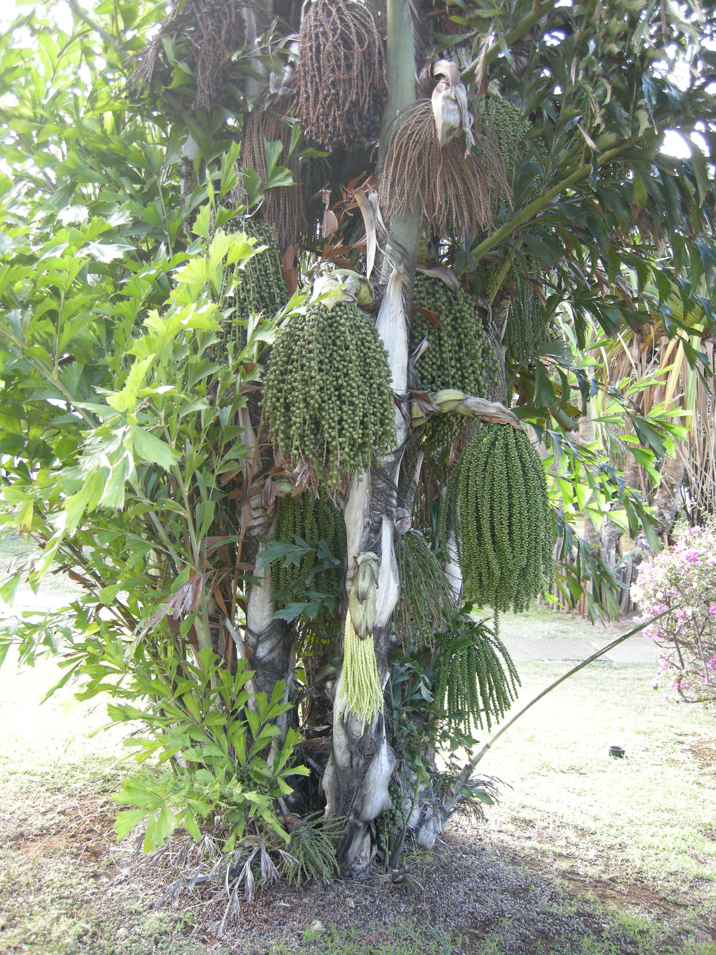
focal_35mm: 35
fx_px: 965
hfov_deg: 40.7
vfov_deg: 52.6
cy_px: 478
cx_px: 358
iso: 139
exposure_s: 1/54
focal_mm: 7.5
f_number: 2.7
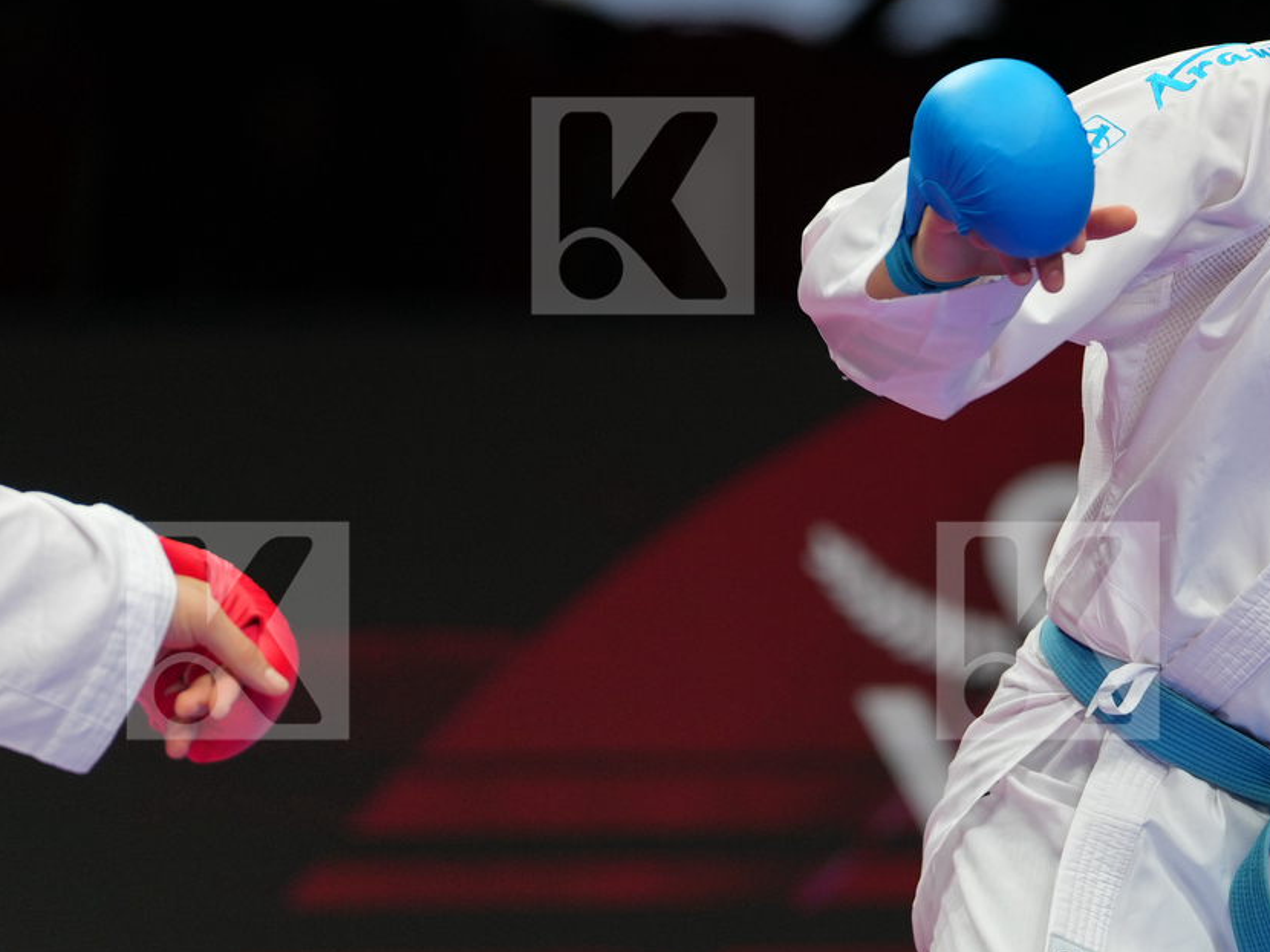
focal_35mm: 556
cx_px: 1048
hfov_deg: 3.6
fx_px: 20393
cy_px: 207
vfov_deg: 2.7
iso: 400
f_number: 2.8
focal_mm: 200
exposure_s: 1/1000
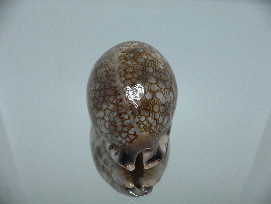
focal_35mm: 35
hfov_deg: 52.6
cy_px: 102
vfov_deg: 40.7
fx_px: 274
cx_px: 136
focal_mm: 4.6
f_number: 2.8
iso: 200
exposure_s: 1/60
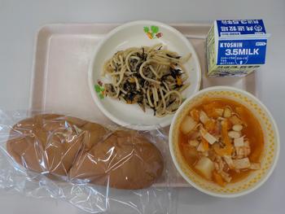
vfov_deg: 46.8
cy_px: 107
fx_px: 247
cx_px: 142
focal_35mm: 30
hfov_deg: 59.9
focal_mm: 4.1
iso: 125
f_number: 3.3
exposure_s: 1/80
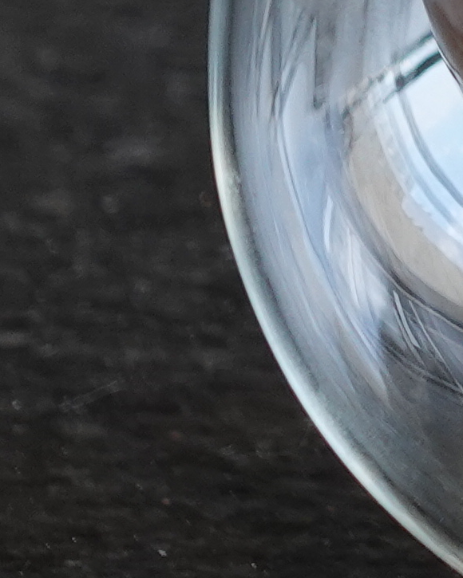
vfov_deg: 4.5
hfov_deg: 3.6
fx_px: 7280
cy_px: -250
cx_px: 1042
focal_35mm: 425
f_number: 3.5
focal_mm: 22.37
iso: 250
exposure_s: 1/80
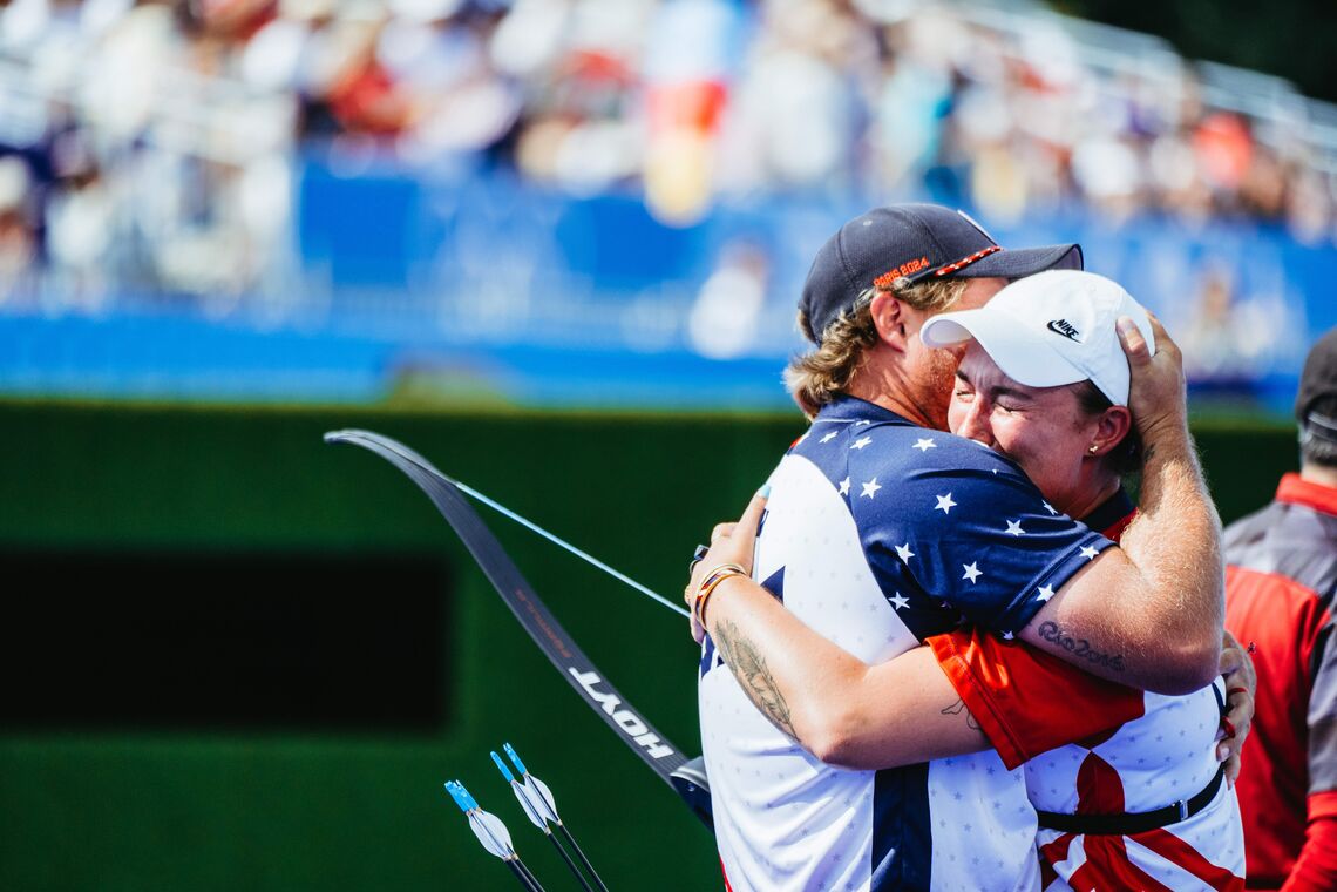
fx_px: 14854
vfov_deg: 3.4
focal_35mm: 400
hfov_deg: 5.2
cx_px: 668
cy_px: 446
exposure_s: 1/2000
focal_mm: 400
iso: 640
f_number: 5.6
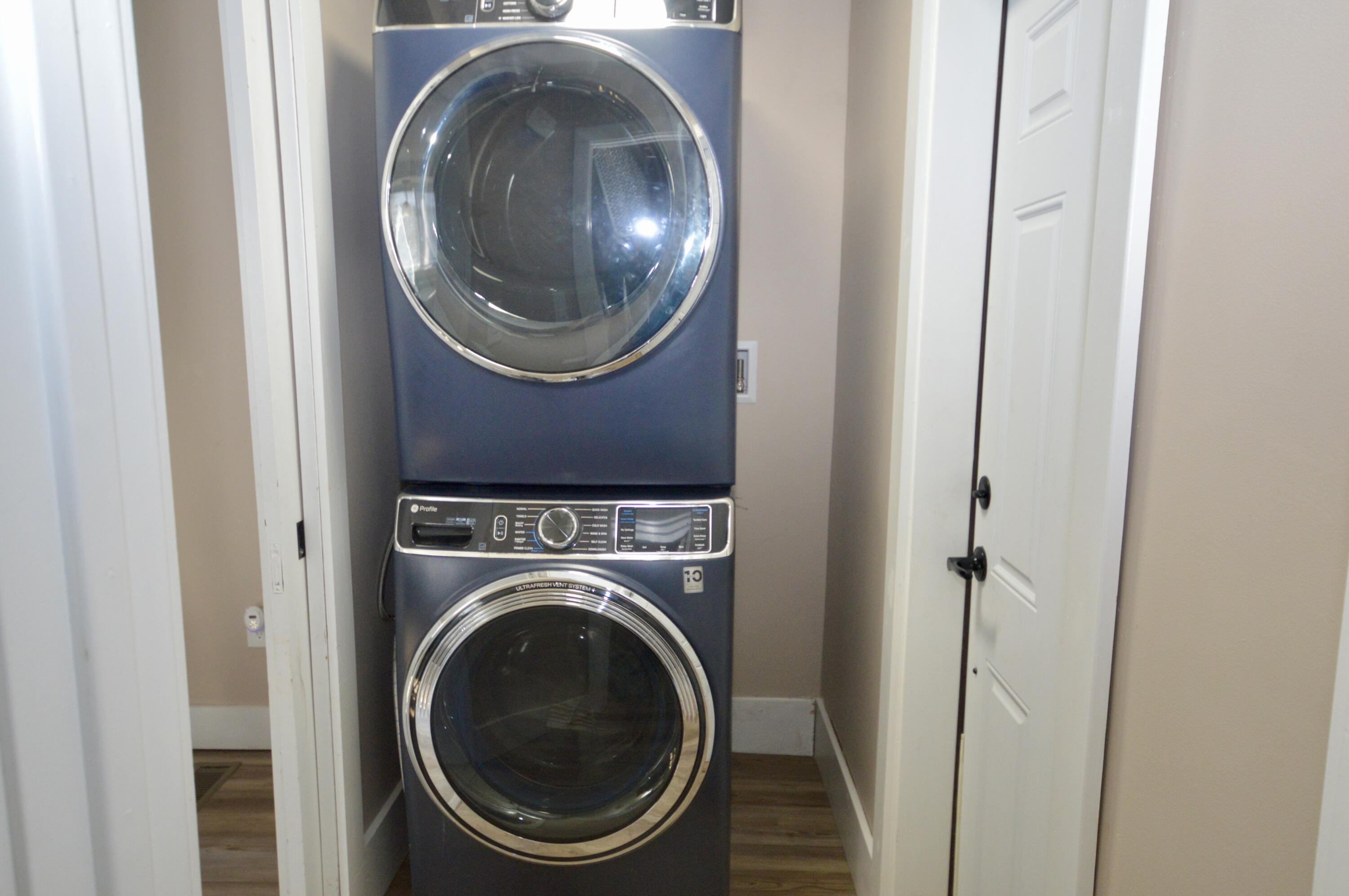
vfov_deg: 53.0
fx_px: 898
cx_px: 674
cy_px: 448
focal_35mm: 24
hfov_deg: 73.8
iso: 1000
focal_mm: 16
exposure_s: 1/60
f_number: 5
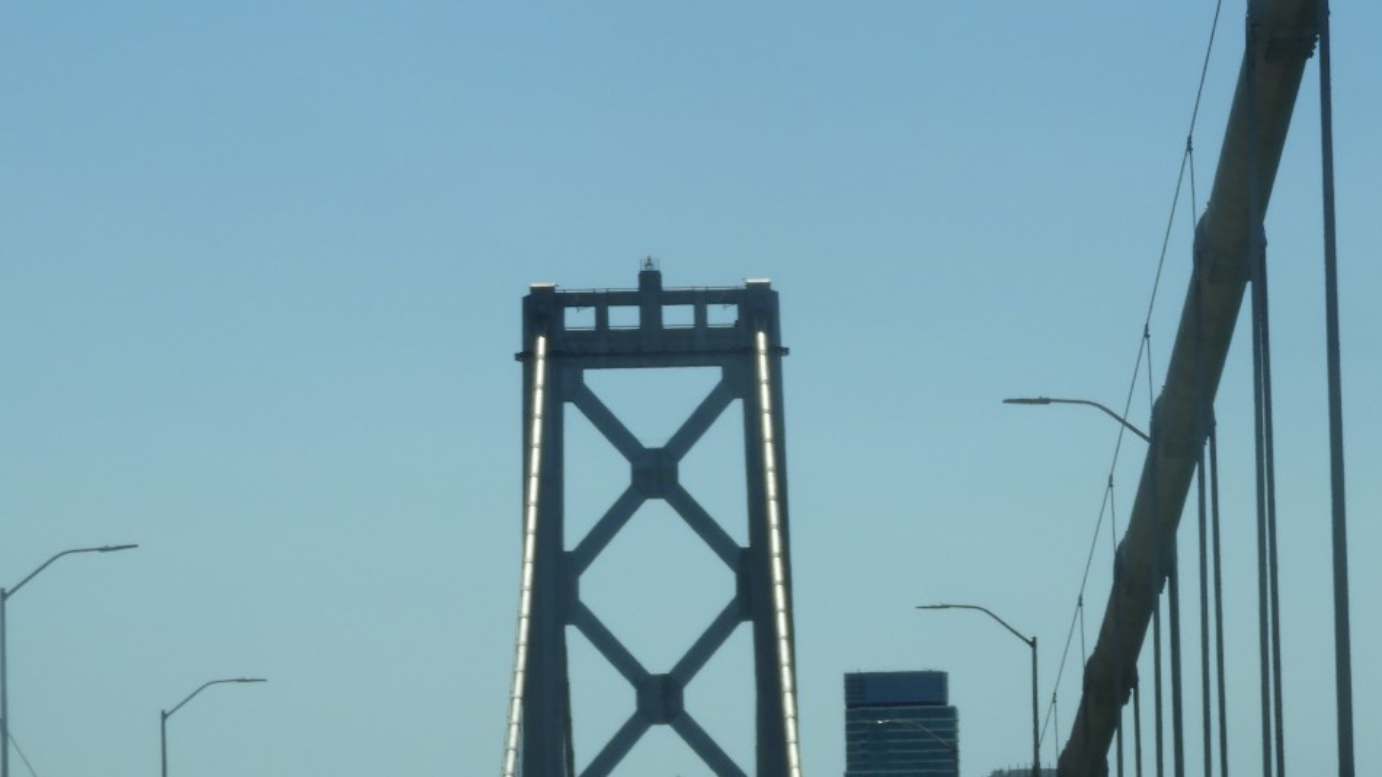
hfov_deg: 11.3
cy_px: 661
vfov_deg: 6.4
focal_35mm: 190
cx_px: 748
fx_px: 6961
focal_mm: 20.6
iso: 100
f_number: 5
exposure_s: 1/1000
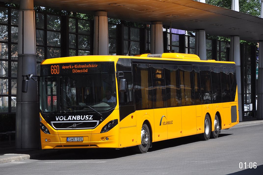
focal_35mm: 135
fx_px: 985
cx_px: 132
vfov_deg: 10.1
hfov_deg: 15.2
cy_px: 88
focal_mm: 90
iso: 400
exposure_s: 1/1600
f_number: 5.6
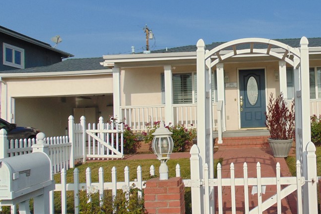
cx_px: 234
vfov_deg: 32.6
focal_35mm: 41
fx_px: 366
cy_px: 108
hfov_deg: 46.0
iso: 80
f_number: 7.7
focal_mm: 4.5
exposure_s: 1/400
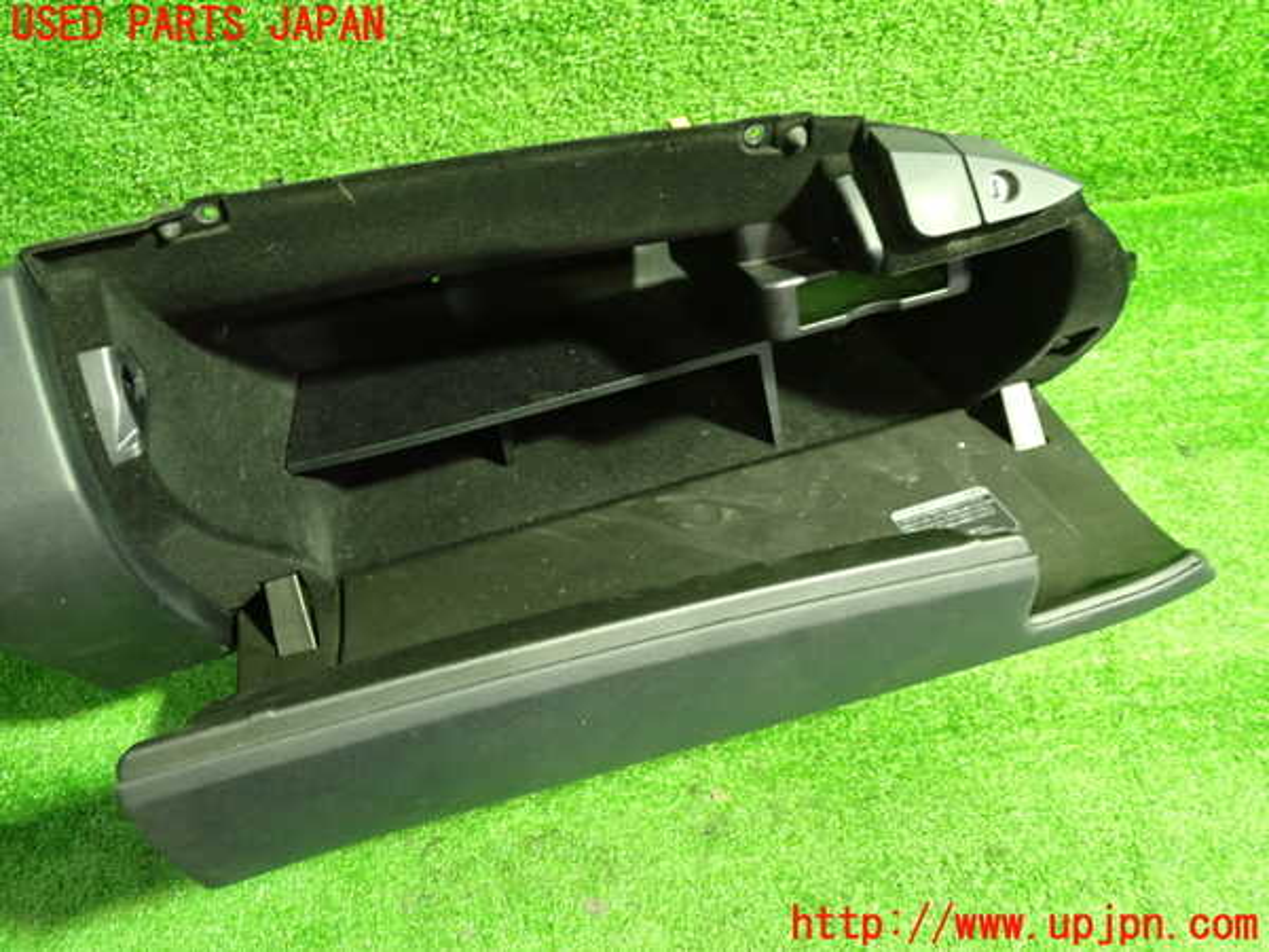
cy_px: 476
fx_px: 1100
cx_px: 634
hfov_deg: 60.0
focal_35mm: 30
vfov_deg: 46.8
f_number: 2.3
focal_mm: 5.4
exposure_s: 1/20
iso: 800
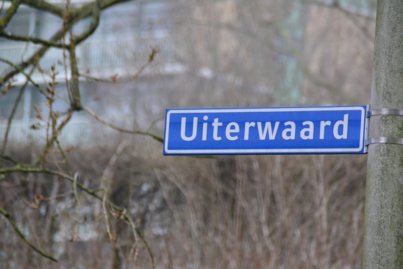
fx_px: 3358
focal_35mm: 300
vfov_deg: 4.6
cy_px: 134
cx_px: 202
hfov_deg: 6.9
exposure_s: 1/640
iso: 1600
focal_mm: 200
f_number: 6.3
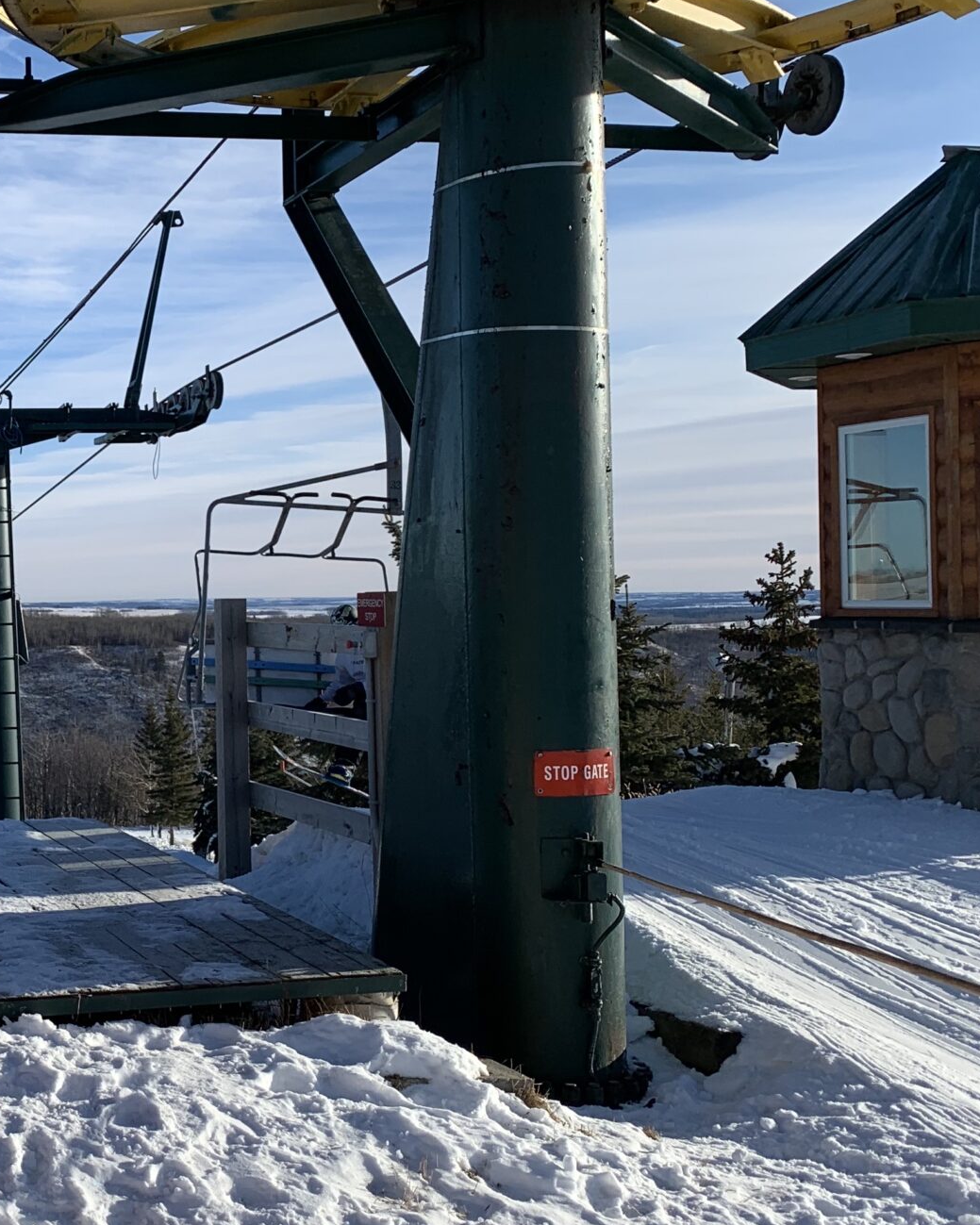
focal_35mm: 50
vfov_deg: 37.3
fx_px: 1813
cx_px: -12
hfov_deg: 28.3
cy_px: 593
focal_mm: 4.25
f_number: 1.8
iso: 25
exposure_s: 1/2681
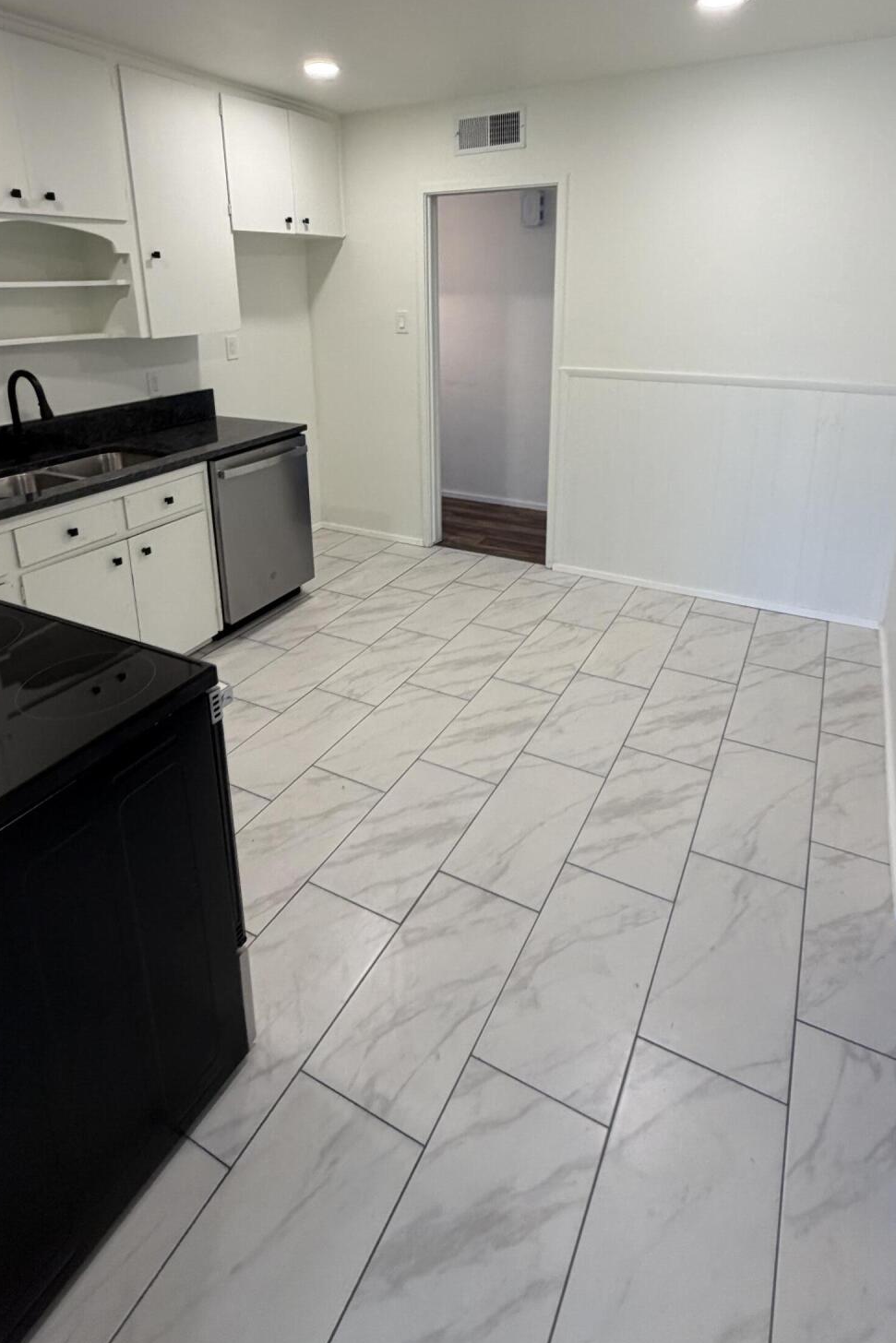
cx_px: 444
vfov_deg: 82.1
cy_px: 491
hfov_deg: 61.9
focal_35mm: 20
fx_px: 746
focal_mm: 2.22
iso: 160
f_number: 2.2
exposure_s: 1/121
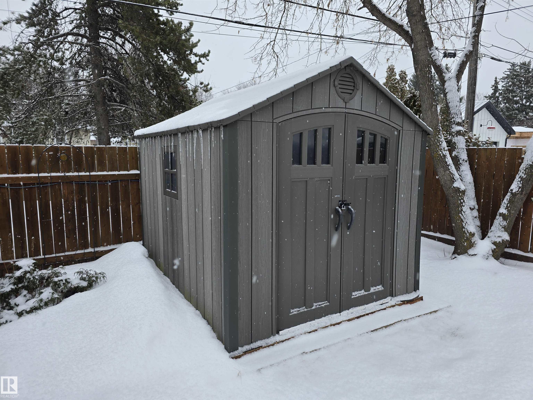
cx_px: 266
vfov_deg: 58.9
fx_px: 354
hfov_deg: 73.9
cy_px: 200
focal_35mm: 23
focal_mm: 6.3
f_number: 1.7
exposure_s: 1/180
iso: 16
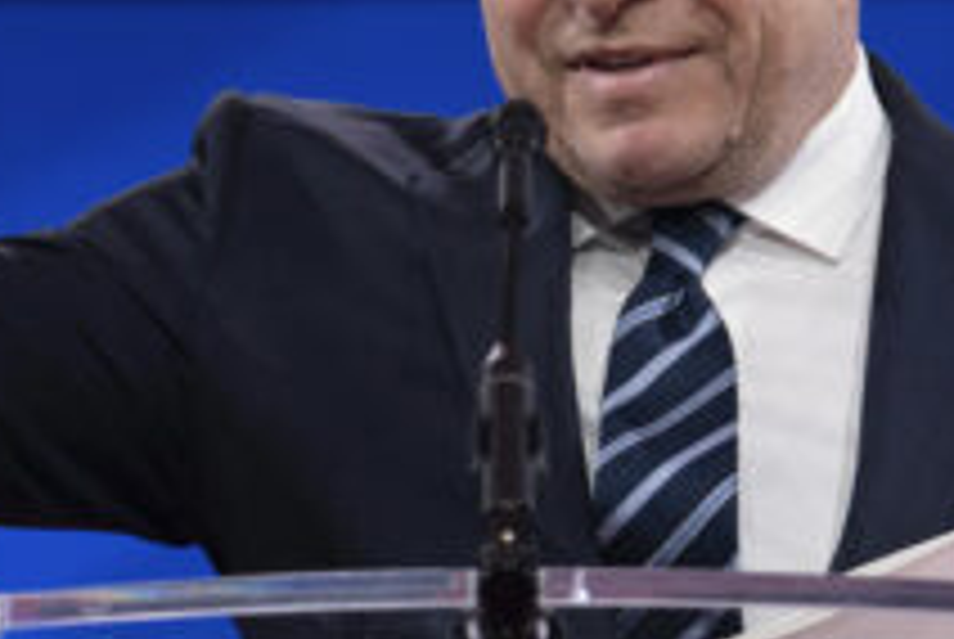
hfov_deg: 5.9
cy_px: 326
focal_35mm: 350
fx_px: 9288
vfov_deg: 3.9
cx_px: 410
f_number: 4
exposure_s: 1/400
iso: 640
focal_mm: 110
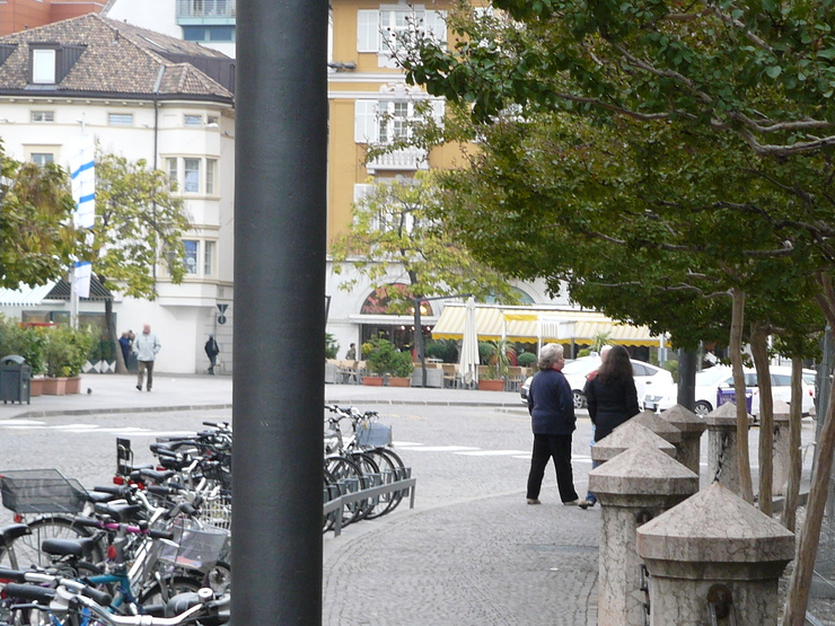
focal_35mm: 109
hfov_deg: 18.0
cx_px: 595
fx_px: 2629
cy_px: 424
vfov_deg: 13.6
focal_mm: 10.5
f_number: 3.2
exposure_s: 1/60
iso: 100
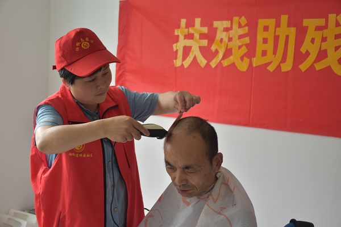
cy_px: 114
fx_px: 497
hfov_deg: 37.9
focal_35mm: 52
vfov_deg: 25.8
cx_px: 170
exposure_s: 1/60
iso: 400
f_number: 4.2
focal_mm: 35
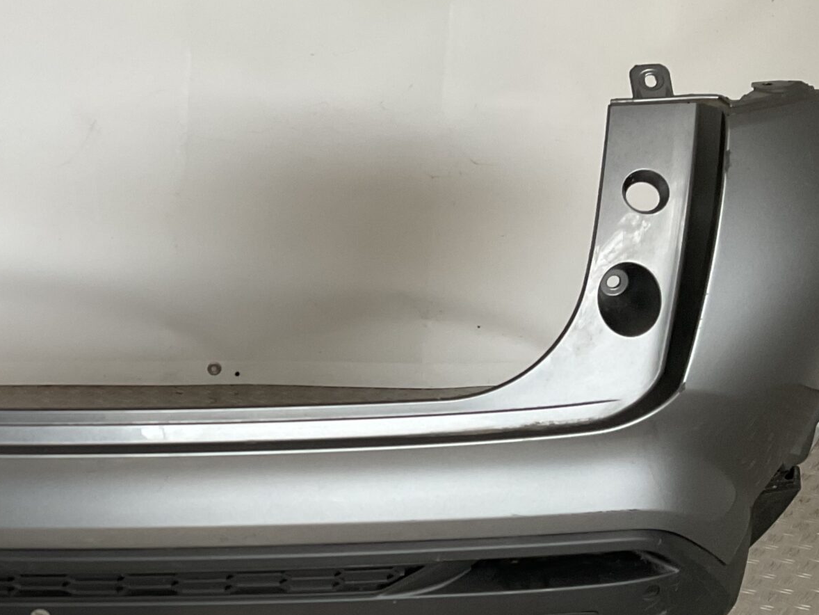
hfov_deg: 29.2
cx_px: 47
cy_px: 291
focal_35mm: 63
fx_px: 1491
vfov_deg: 23.3
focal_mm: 3
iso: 50
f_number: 1.8
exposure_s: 1/60
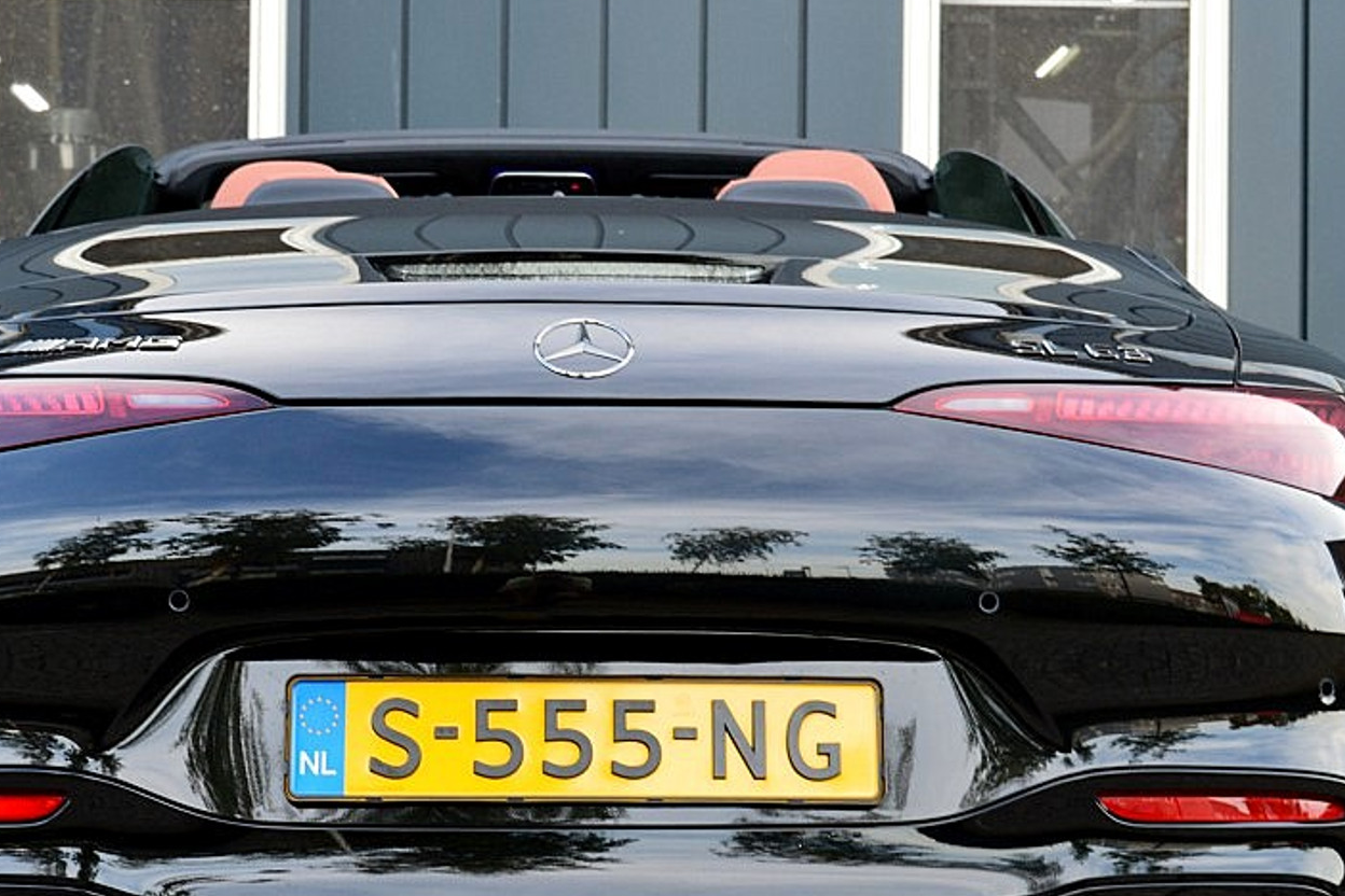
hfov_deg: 25.1
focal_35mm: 81
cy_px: 561
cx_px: 561
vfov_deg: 16.9
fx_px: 3017
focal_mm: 35
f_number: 8
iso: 640
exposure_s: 1/60
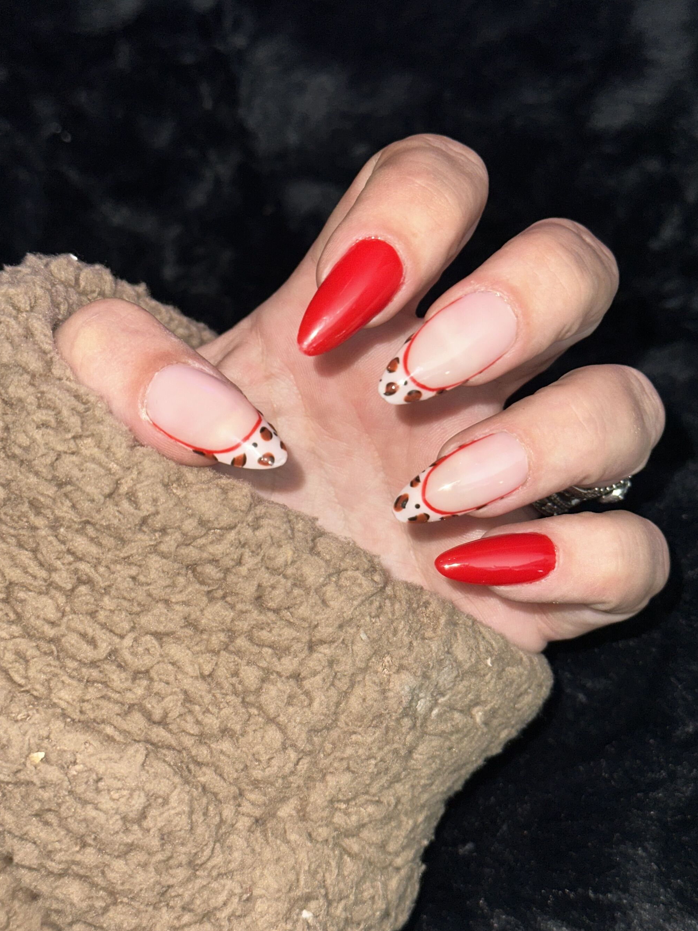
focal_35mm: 49
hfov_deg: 29.7
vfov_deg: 38.9
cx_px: 354
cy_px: 474
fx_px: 1317
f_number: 1.78
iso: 40
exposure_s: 1/4
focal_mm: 6.86
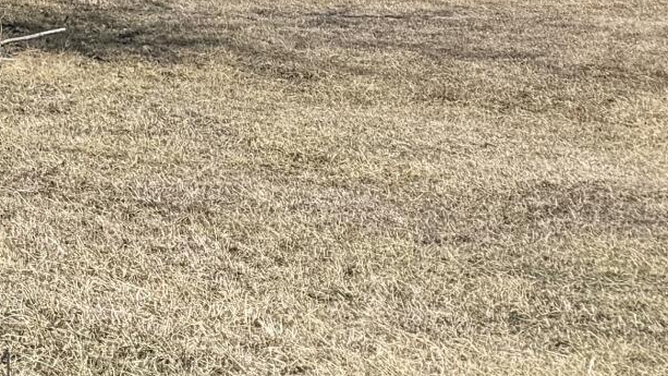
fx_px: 2268
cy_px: -470
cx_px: -942
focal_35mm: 128
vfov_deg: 8.7
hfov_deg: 12.8
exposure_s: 1/4673
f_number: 1.78
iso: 80
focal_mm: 6.76
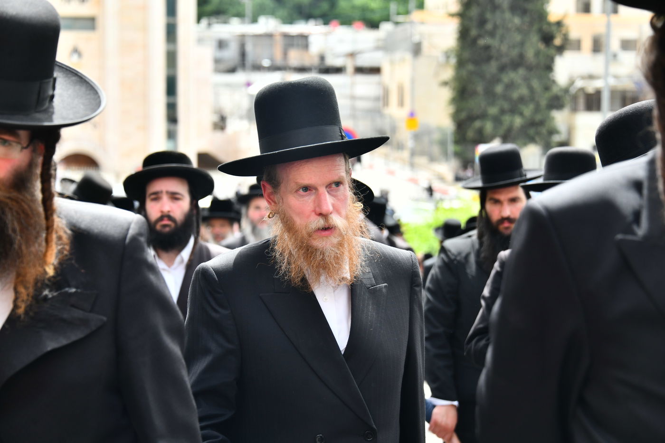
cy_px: 222
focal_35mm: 98
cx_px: 332
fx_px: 1810
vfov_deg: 14.0
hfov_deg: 20.8
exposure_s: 1/400
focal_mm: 98
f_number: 5.6
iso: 400
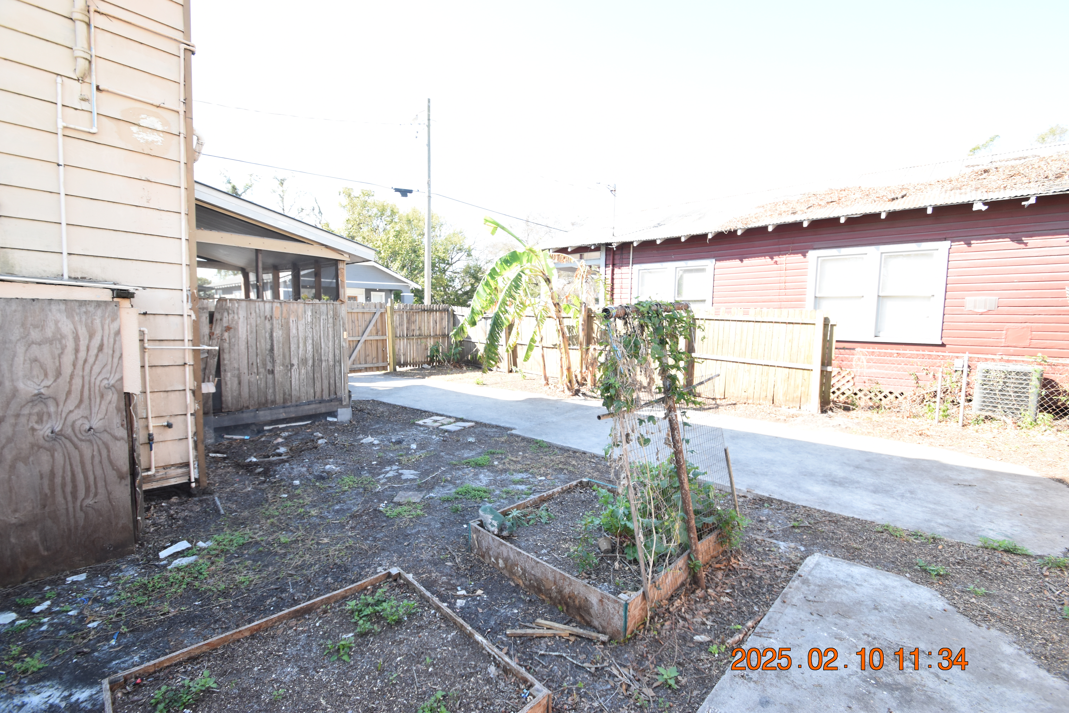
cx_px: 534
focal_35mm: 15
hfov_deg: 100.4
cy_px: 356
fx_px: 445
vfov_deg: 77.3
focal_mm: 10
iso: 400
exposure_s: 1/200
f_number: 7.1
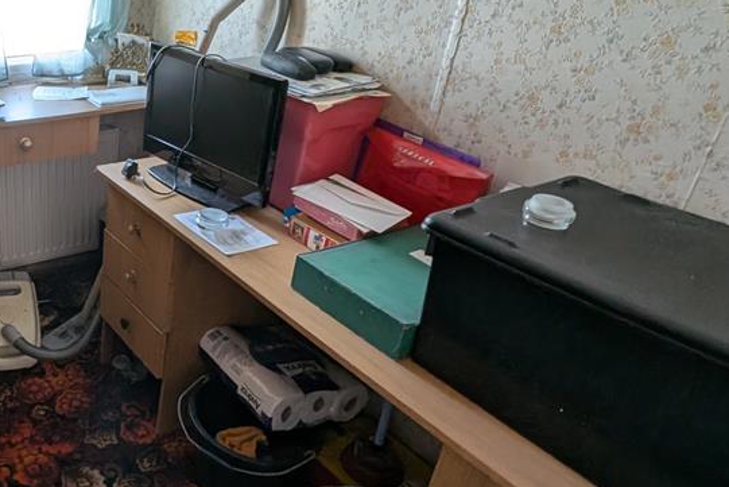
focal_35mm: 30
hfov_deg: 53.8
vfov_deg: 43.6
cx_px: 67
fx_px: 608
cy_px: 235
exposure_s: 1/68.8
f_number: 2.2
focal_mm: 1.95
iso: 84
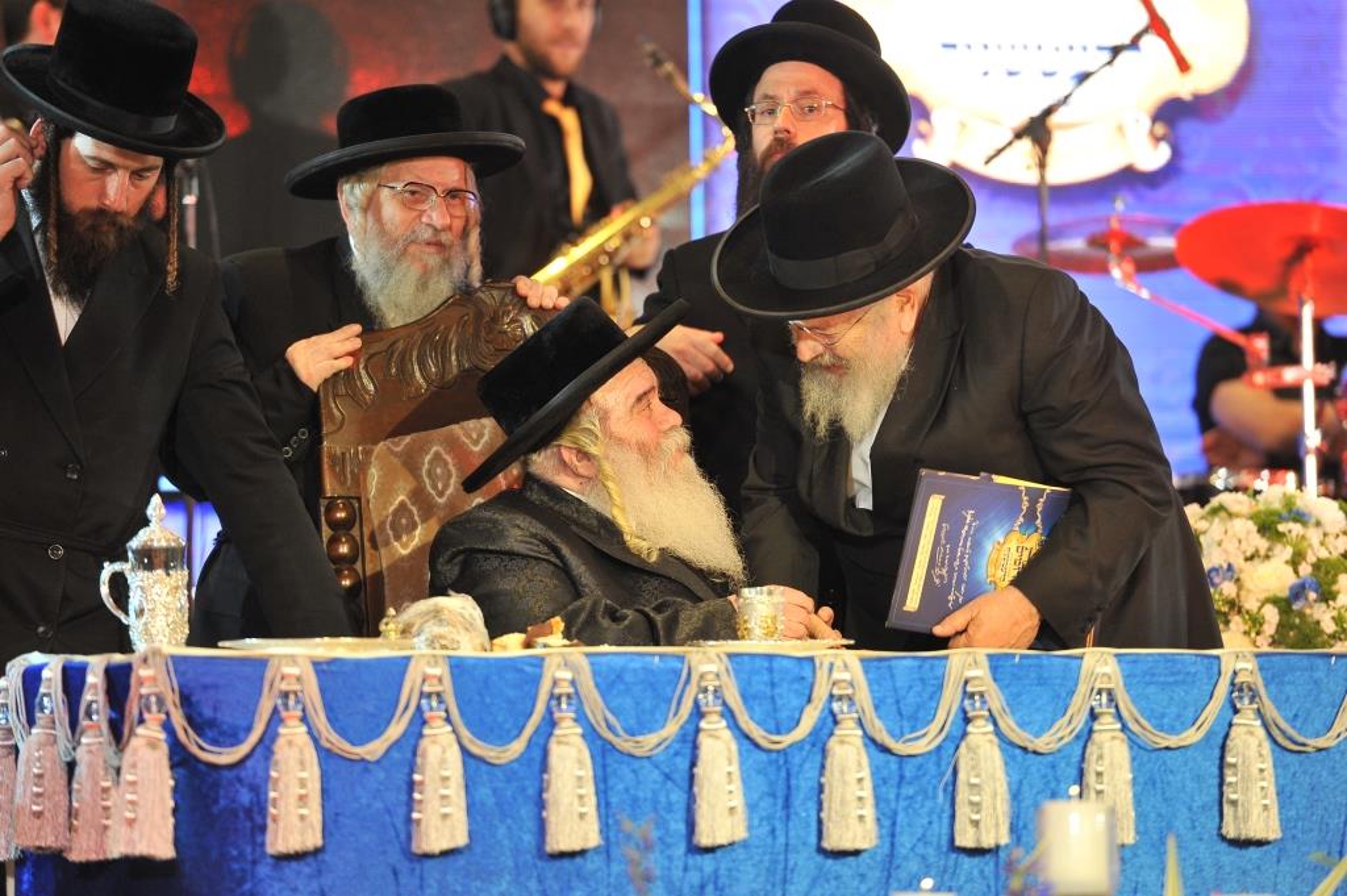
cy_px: 448
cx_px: 674
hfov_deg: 10.3
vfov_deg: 6.9
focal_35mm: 200
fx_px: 7477
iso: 1600
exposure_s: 1/200
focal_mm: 200
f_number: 3.5
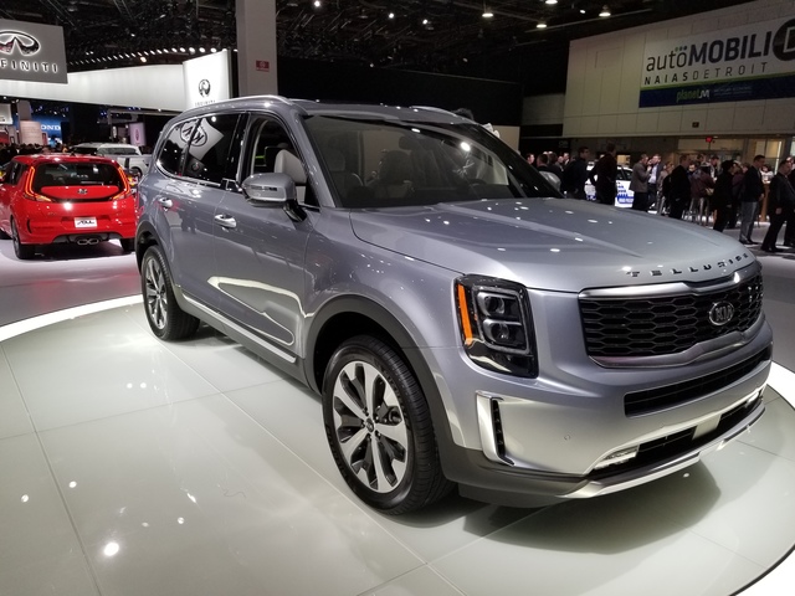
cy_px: 298
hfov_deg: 67.3
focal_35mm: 26
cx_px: 398
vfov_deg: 53.1
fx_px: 597
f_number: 1.7
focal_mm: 4.25
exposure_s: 1/120
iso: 100
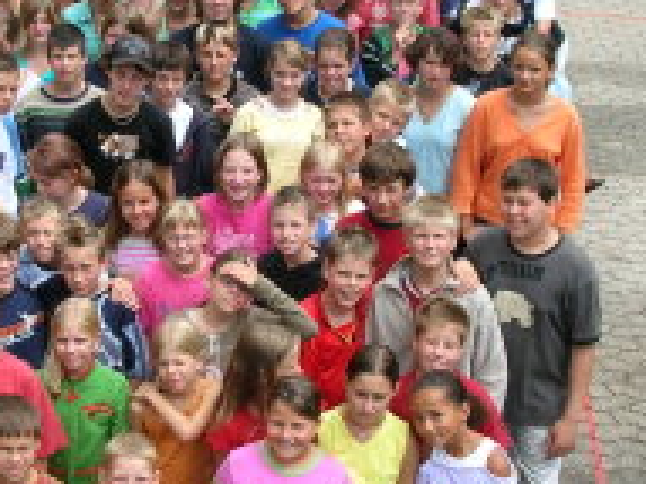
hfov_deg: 22.4
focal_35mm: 87
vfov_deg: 17.0
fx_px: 1623
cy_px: 262
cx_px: 186
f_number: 3.8
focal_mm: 6.2
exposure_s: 1/192
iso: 50
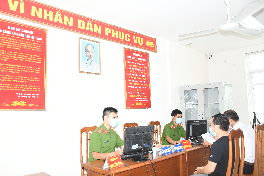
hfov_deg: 61.9
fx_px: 220
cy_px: 88
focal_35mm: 30
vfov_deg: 43.6
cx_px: 132
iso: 500
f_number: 3.5
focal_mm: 20
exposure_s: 1/200
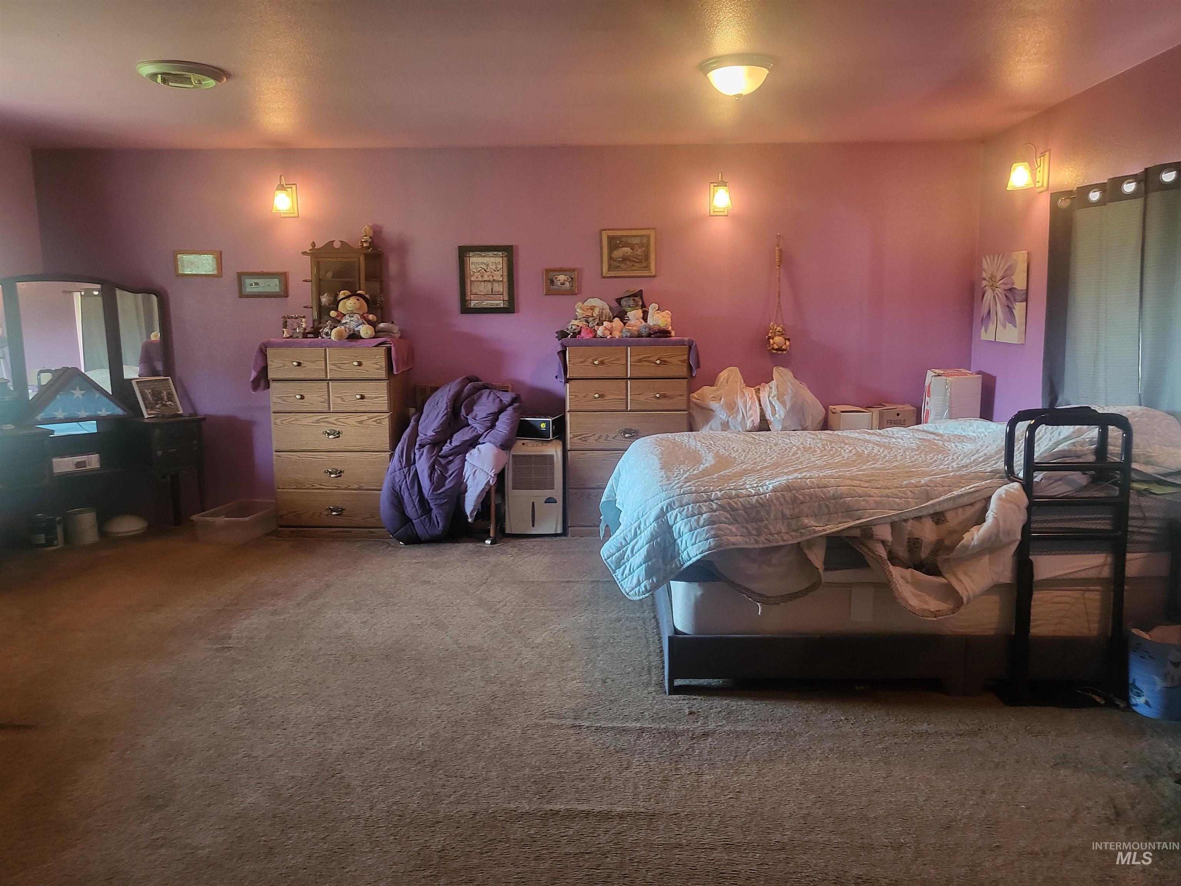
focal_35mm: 26
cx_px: 590
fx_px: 887
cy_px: 443
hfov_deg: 67.3
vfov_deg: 53.1
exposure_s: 1/40
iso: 400
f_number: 1.8
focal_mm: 4.25
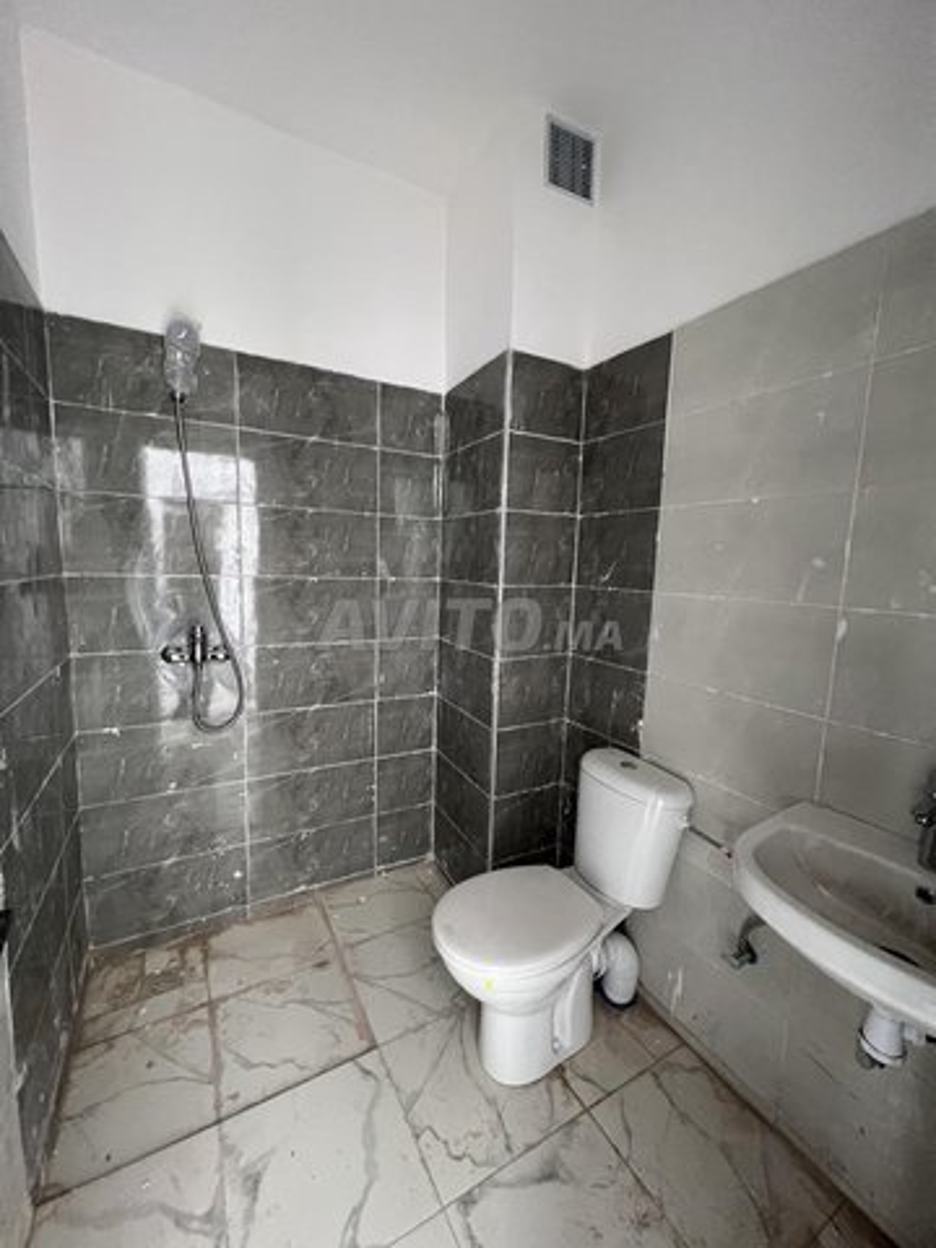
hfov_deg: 89.9
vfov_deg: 106.2
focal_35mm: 13
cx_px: 468
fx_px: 469
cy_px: 624
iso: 500
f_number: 1.8
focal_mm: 1.57
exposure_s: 1/60
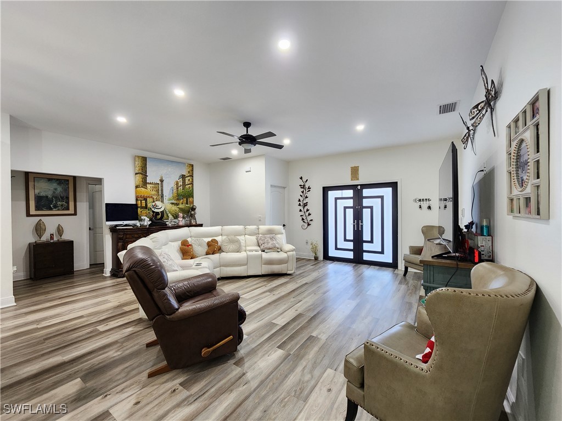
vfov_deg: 89.9
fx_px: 211
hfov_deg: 106.2
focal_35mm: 13
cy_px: 210
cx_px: 281
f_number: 2.2
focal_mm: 2.2
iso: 320
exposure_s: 1/40
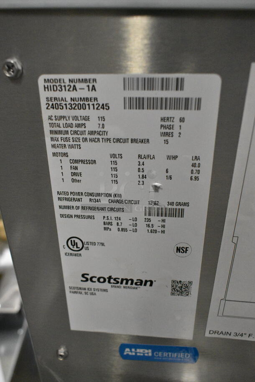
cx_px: 128
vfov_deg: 61.9
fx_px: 318
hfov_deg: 43.7
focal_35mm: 30
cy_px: 191
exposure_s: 1/125
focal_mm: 20
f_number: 6.3
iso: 6400
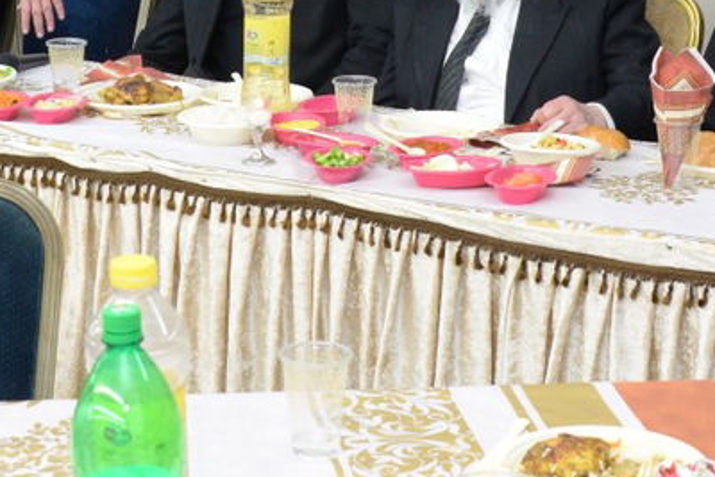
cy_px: -163
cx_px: 248
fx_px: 2225
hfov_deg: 18.2
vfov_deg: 11.9
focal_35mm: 112
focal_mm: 32
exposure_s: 1/60
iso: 2000
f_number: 6.3
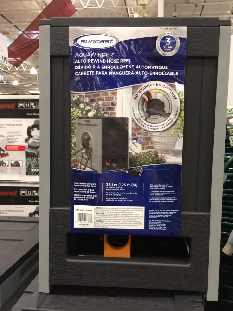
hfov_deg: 45.4
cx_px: 123
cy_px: 161
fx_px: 278
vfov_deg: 58.3
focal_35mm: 31
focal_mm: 4.15
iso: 100
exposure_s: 1/30
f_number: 2.2
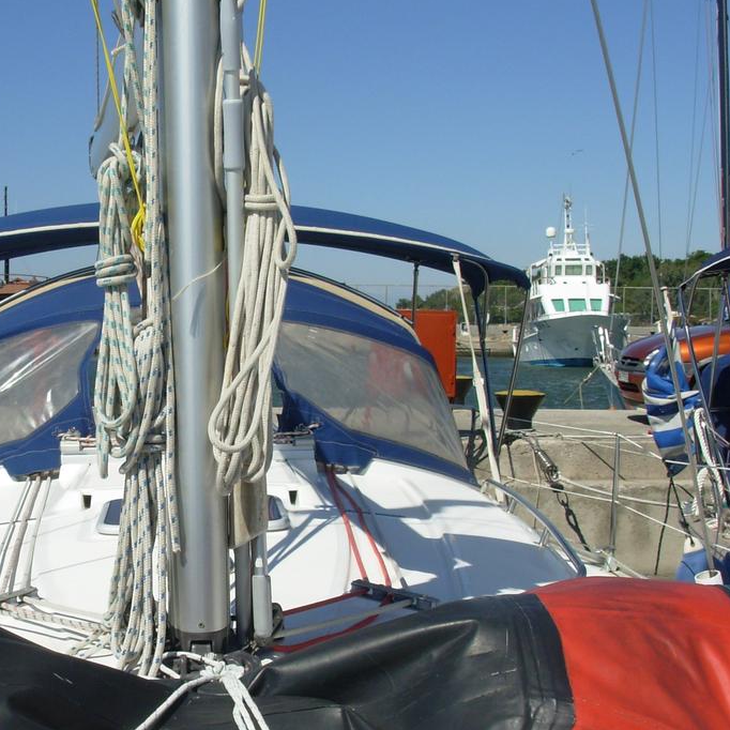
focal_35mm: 63
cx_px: 188
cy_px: 389
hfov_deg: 27.0
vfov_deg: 27.3
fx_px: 1503
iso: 50
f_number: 4.9
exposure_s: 1/837
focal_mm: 6.3
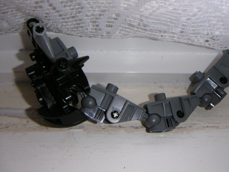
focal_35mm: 41
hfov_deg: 45.8
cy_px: 78
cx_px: 114
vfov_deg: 35.1
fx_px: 271
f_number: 6.7
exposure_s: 1/45
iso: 200
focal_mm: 4.8
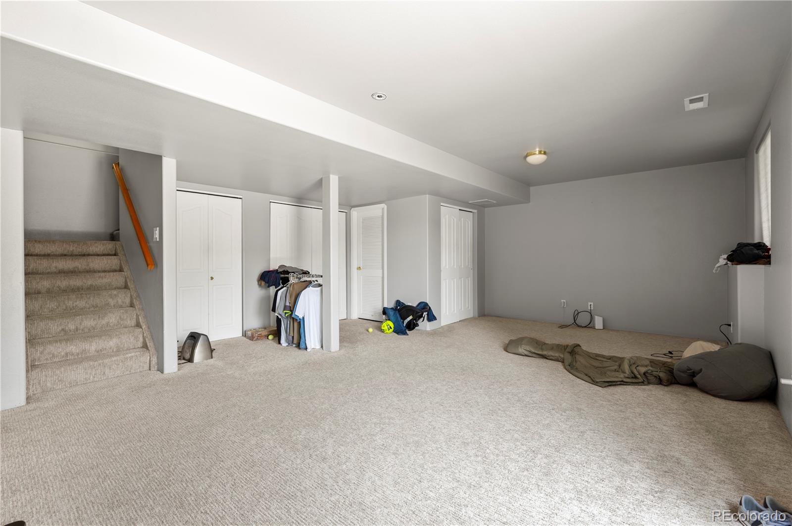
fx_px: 352
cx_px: 396
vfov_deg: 73.6
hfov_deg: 96.8
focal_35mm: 16
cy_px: 263
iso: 100
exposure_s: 1/2.5
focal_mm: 16
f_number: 8
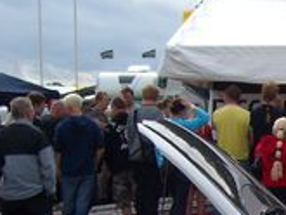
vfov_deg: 10.8
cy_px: 239
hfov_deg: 13.3
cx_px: 489
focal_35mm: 136
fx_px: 1124
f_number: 5.6
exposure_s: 1/260
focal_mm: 5.7
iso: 64
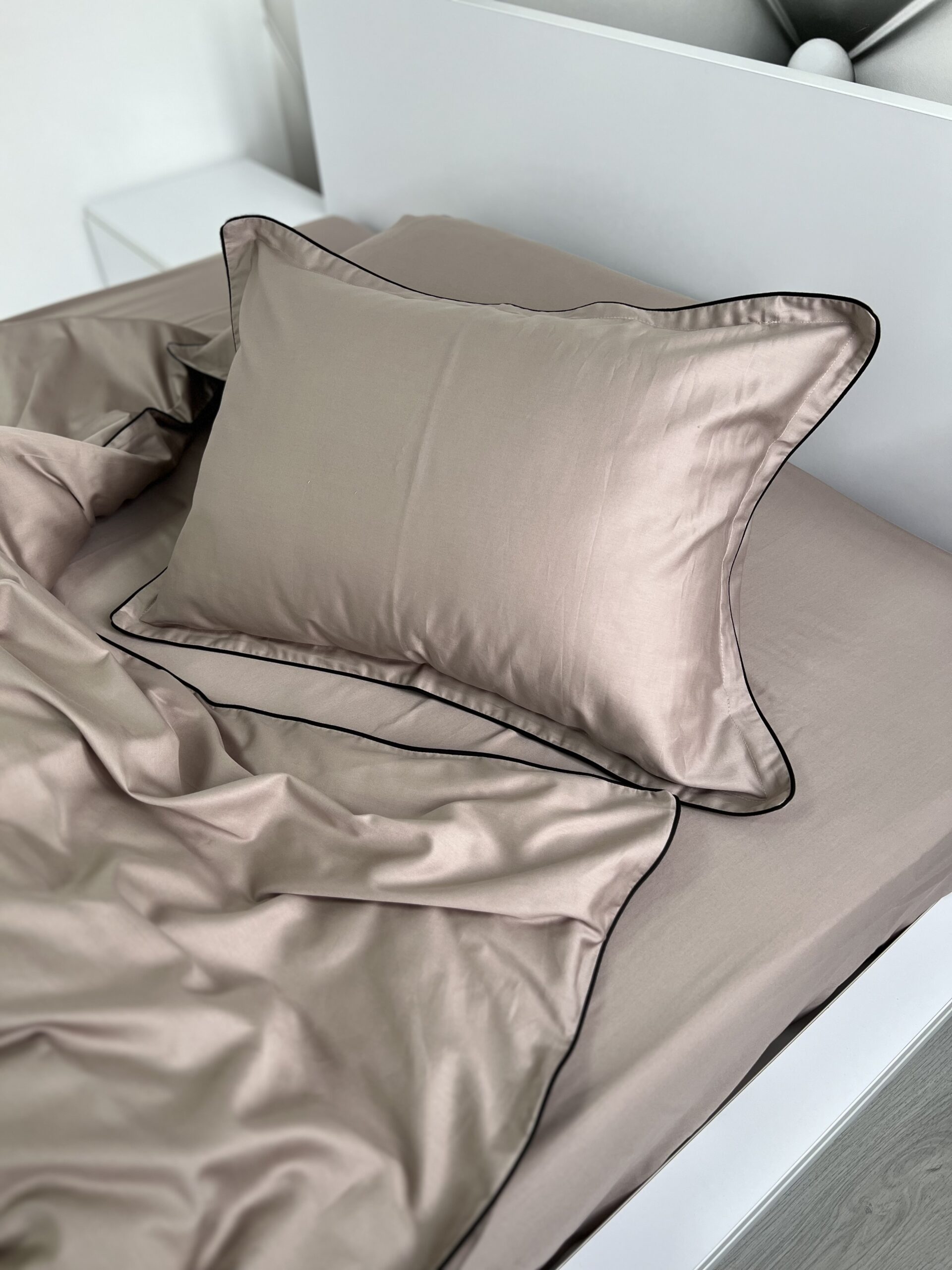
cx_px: 476
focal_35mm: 26
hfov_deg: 53.1
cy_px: 635
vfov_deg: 67.3
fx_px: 953
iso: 64
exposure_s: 1/121
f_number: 1.5
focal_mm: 5.7
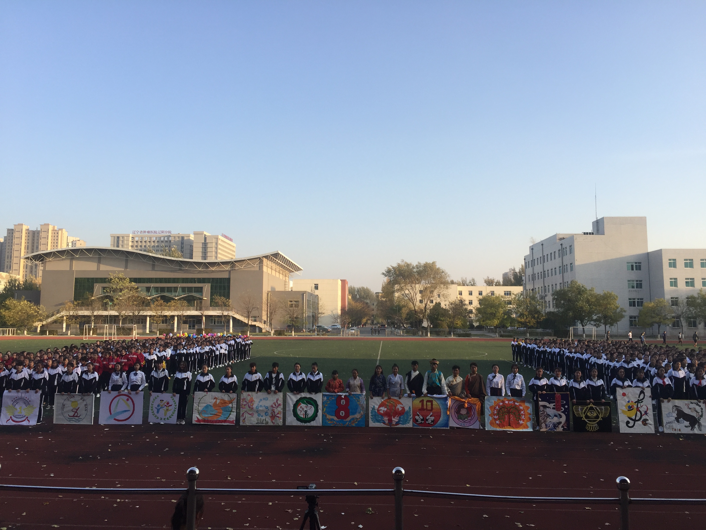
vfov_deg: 48.2
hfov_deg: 61.7
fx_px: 591
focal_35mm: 29
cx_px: 353
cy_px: 265
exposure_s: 1/732
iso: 32
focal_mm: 4.15
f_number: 2.2
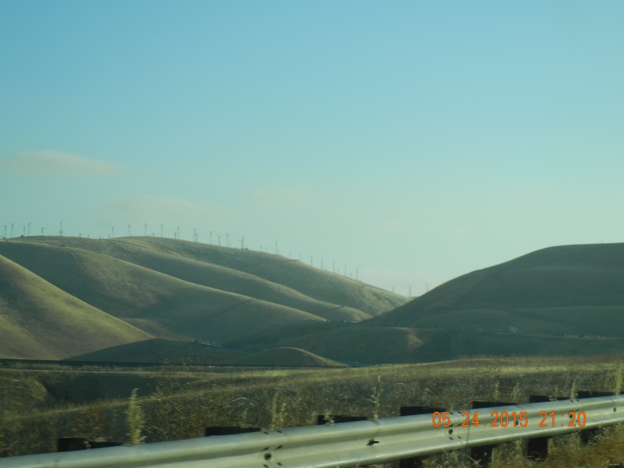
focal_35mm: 116
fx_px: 2091
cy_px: 234
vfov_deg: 12.8
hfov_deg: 17.0
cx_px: 312
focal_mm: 20.9
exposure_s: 1/716
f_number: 4.6
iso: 160
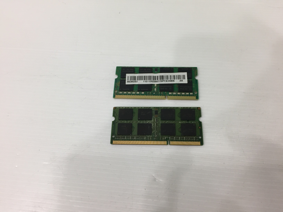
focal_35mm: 29
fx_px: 237
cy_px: 106
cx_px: 142
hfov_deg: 61.7
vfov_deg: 48.2
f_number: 2.2
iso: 64
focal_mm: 4.15
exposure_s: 1/33
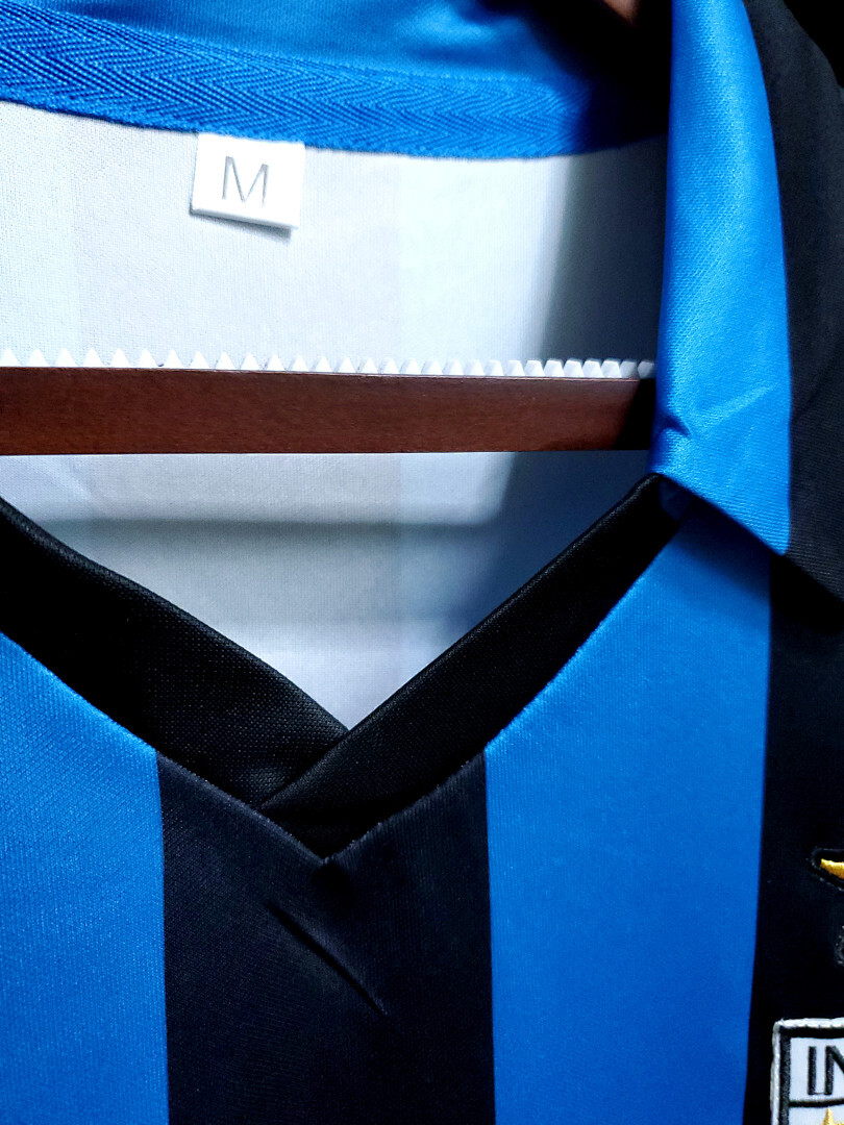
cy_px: 562
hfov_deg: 53.1
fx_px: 845
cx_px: 422
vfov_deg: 67.3
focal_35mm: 26
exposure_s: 1/30
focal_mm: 4.3
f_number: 1.5
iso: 500
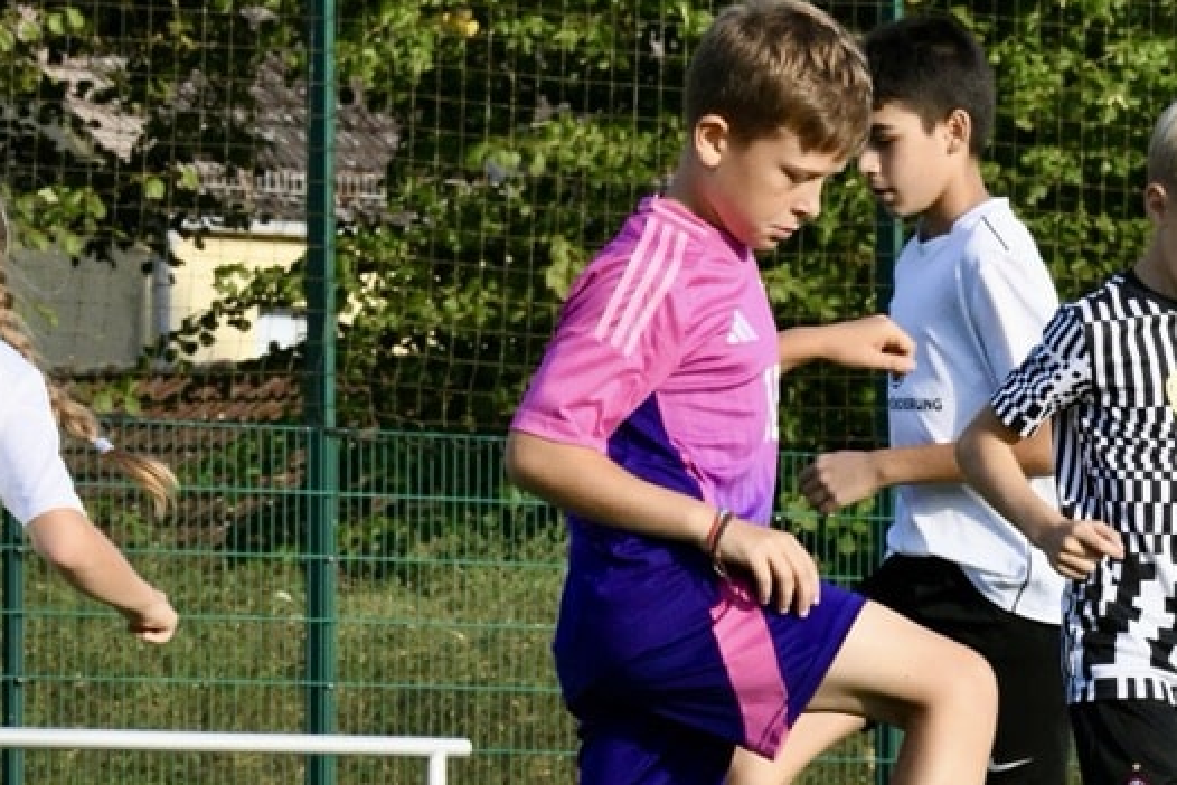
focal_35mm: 365
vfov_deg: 3.8
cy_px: 773
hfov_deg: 5.6
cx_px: 1096
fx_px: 11936
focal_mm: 150
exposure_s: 1/1000
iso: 5000
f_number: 22
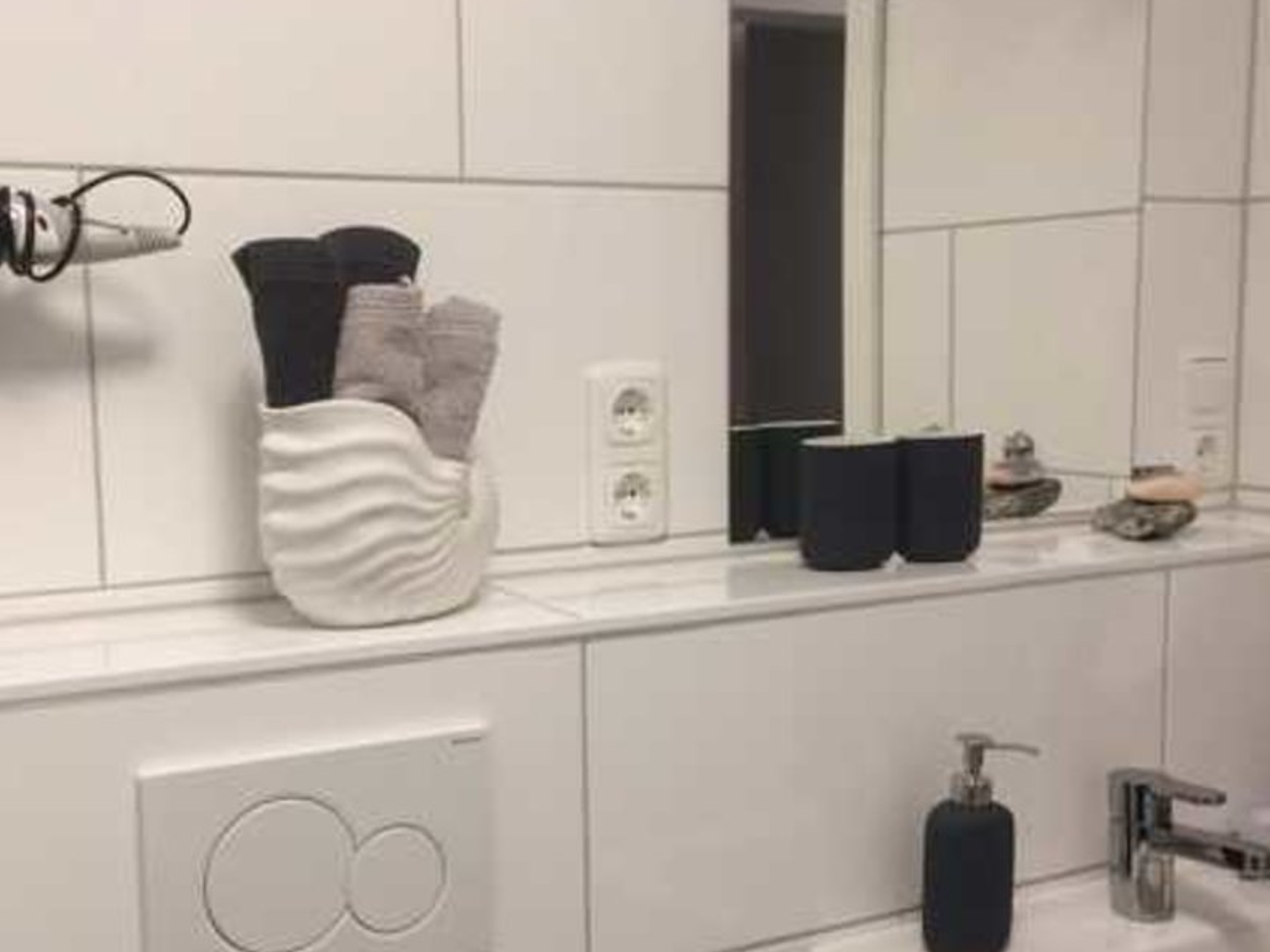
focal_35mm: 44
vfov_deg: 32.8
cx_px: 576
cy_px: 547
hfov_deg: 42.9
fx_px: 1614
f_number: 2.2
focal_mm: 4.15
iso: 80
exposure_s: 1/33
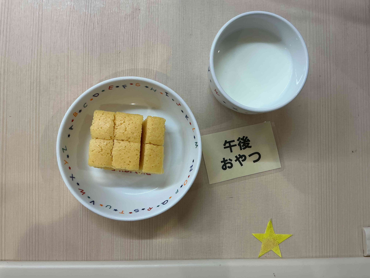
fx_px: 310
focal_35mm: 29
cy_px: 139
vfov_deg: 48.2
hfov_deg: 61.7
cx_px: 185
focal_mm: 3
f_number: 1.8
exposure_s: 1/60
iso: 40
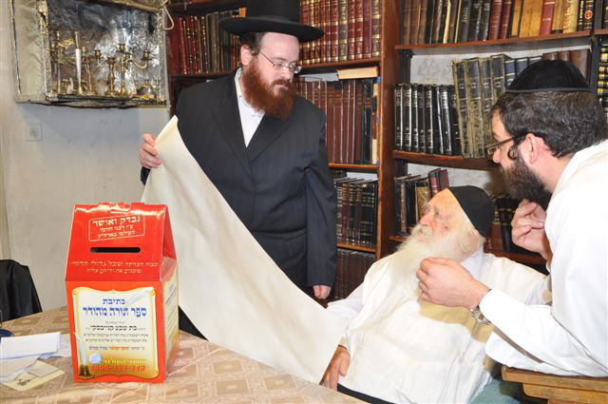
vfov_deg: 43.5
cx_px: 304
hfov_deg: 62.0
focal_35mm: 30
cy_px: 202
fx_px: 506
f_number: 5.6
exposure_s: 1/80
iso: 200
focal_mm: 20
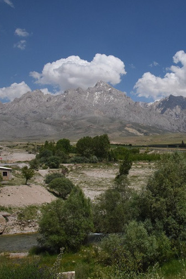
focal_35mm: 37
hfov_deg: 33.4
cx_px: 178
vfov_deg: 51.9
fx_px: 287
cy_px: 140
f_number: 20
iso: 2000
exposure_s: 1/1600
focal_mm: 24
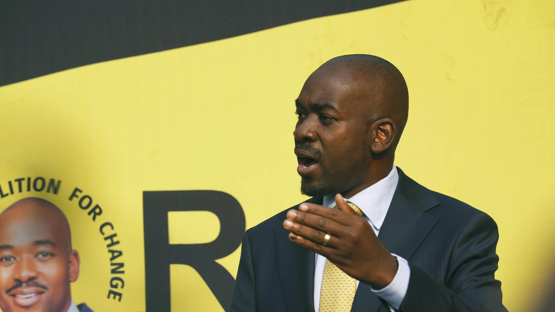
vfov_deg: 5.5
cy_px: 193
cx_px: 267
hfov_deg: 9.8
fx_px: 3223
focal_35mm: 219
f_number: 7.1
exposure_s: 1/1250
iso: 400
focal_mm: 192
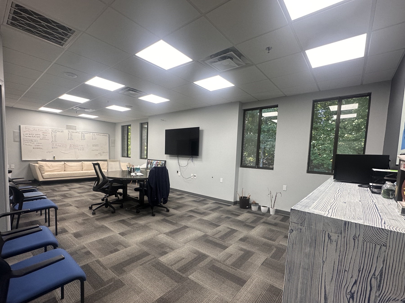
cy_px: 168
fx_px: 187
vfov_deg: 77.8
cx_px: 194
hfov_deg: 94.4
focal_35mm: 16
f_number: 2.2
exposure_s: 1/120
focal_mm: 2.22
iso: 125
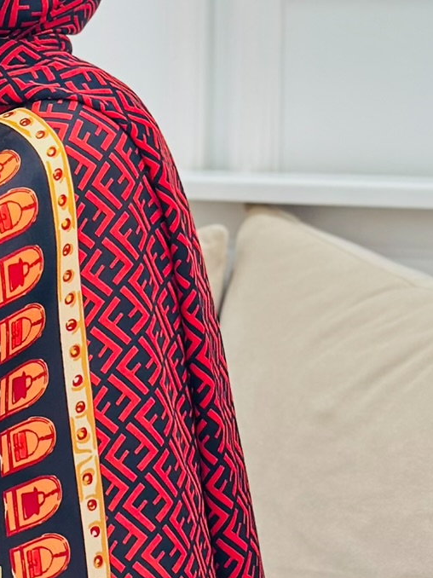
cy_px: 123
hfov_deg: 10.0
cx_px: -118
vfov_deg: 13.6
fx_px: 2420
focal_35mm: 145
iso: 100
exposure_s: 1/100
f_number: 1.78
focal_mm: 6.86
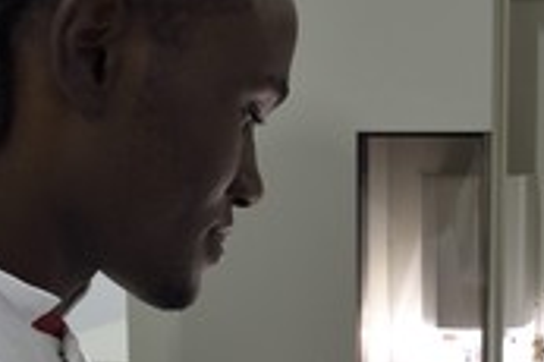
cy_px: 312
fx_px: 1102
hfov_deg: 27.2
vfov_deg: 18.4
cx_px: 440
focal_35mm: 73
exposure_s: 1/20
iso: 800
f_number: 5.6
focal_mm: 30
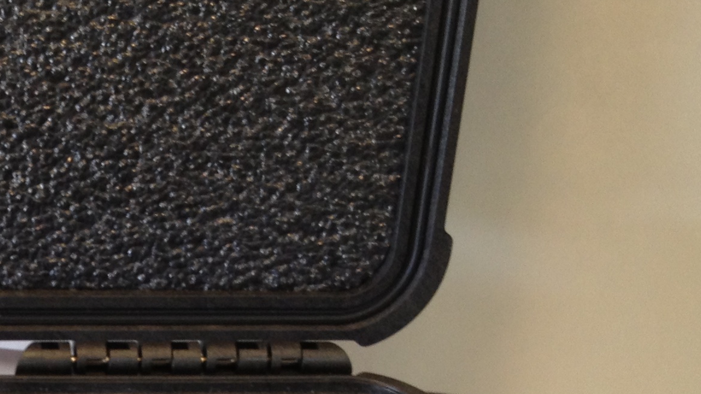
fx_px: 1989
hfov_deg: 18.9
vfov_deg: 10.8
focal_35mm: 107
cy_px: 657
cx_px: -127
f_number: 2.4
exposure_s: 1/40
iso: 64
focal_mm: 4.28
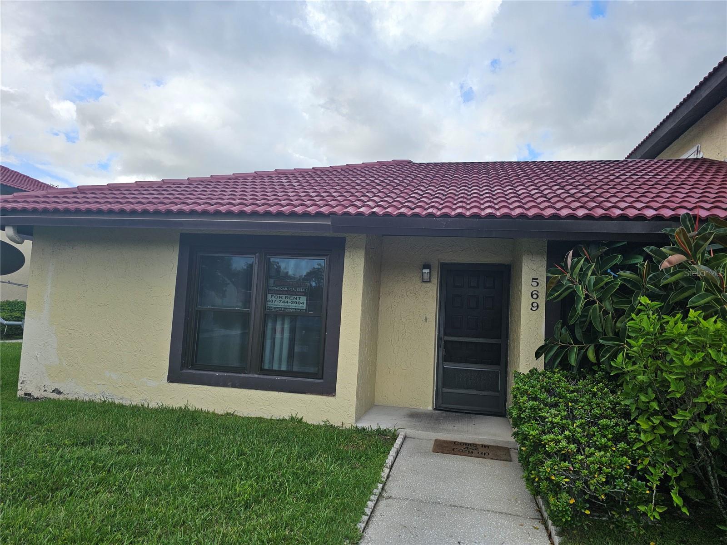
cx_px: 364
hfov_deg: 73.9
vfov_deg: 58.9
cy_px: 272
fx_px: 483
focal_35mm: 23
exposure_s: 1/443
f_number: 1.7
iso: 10
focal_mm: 6.3
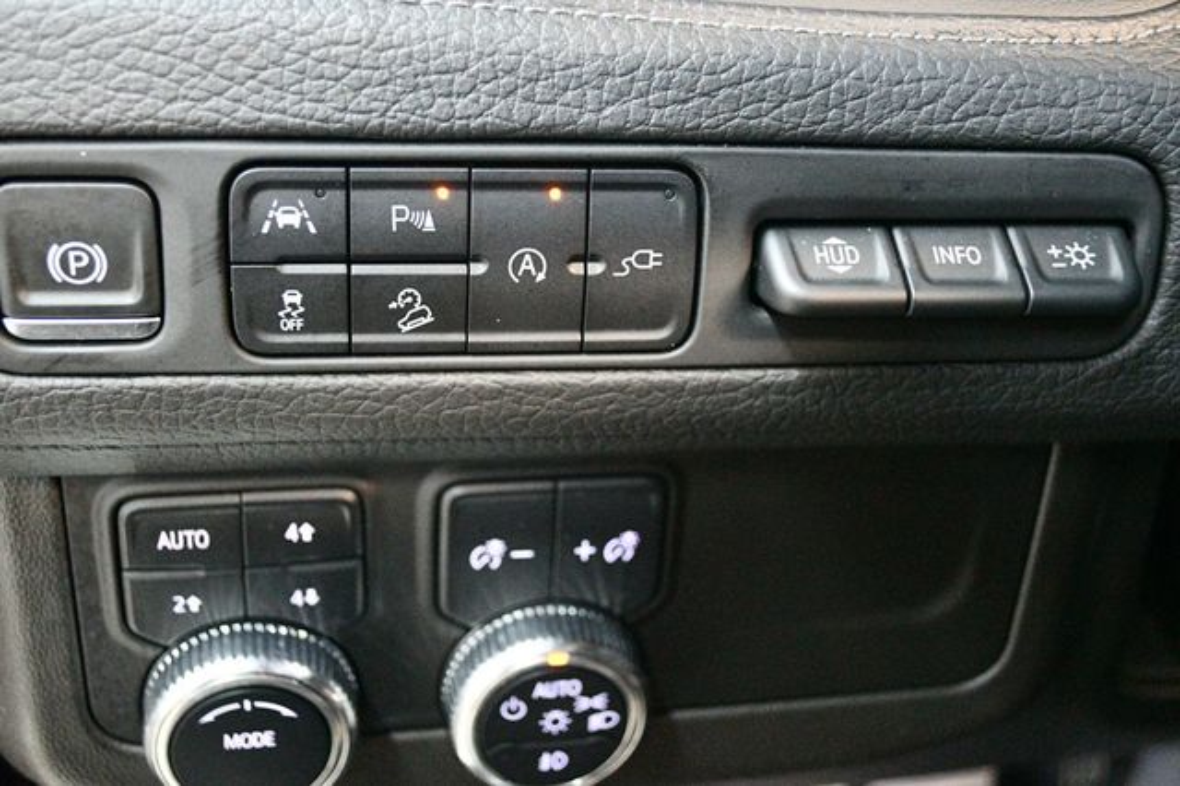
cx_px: 590
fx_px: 1474
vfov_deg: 29.8
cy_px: 393
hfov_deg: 43.6
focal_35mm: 45
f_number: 4.5
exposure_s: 1/50
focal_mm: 30
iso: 12800
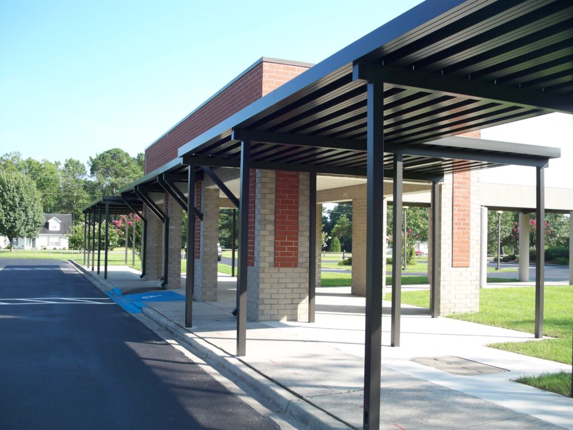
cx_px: 286
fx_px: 612
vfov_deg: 38.7
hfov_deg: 50.1
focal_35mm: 37
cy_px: 215
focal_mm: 7.9
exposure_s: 1/200
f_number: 3.4
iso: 64
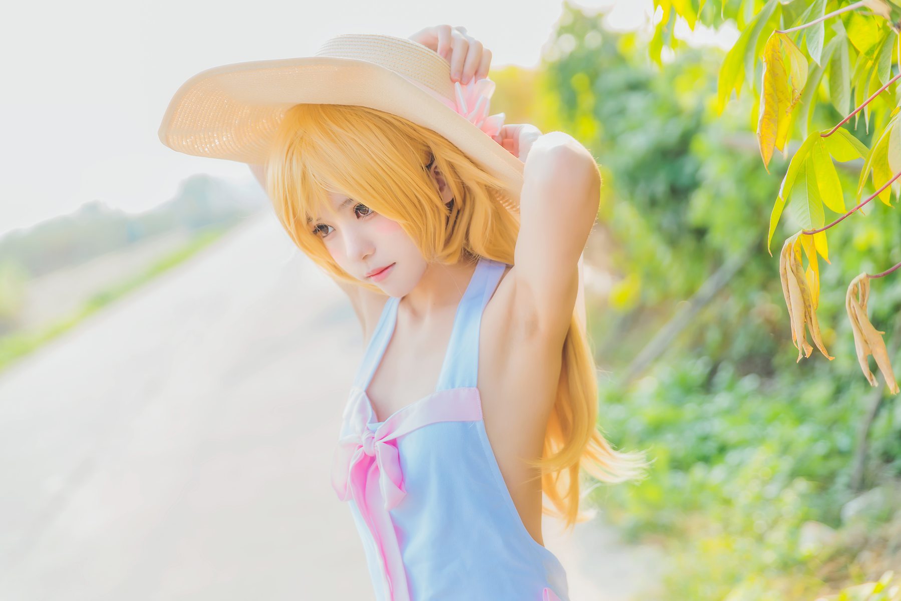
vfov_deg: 19.5
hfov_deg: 28.8
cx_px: 450
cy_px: 300
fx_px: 1752
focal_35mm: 70
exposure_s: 1/200
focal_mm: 70
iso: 80
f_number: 2.8
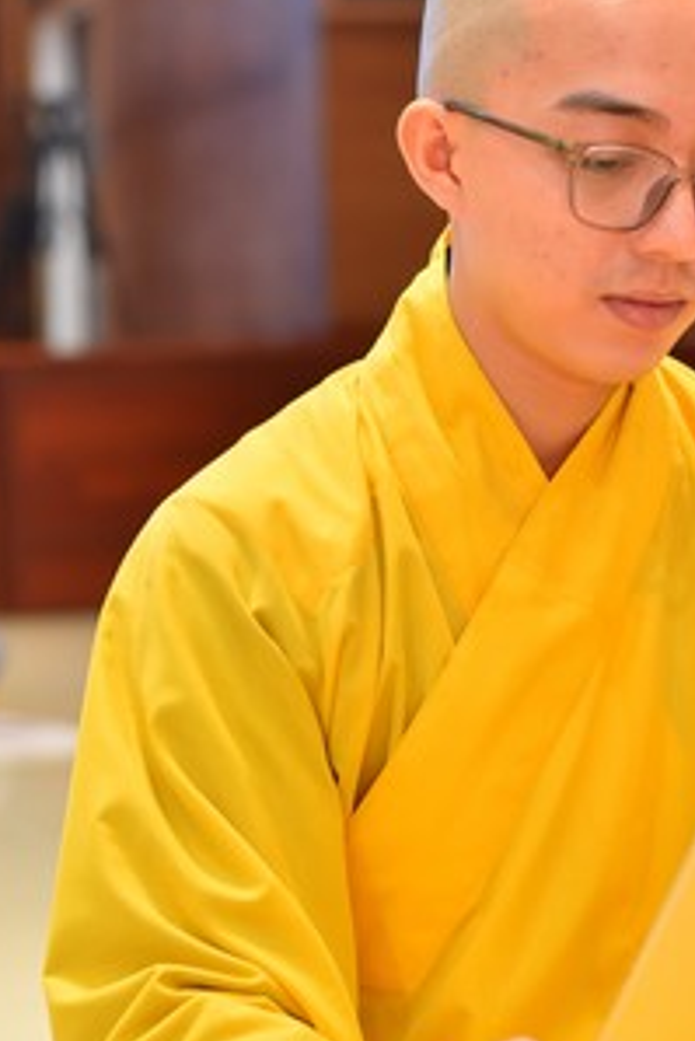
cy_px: 639
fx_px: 3153
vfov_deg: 18.7
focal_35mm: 109
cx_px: 651
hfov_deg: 12.5
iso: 640
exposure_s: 1/100
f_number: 2.8
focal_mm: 50
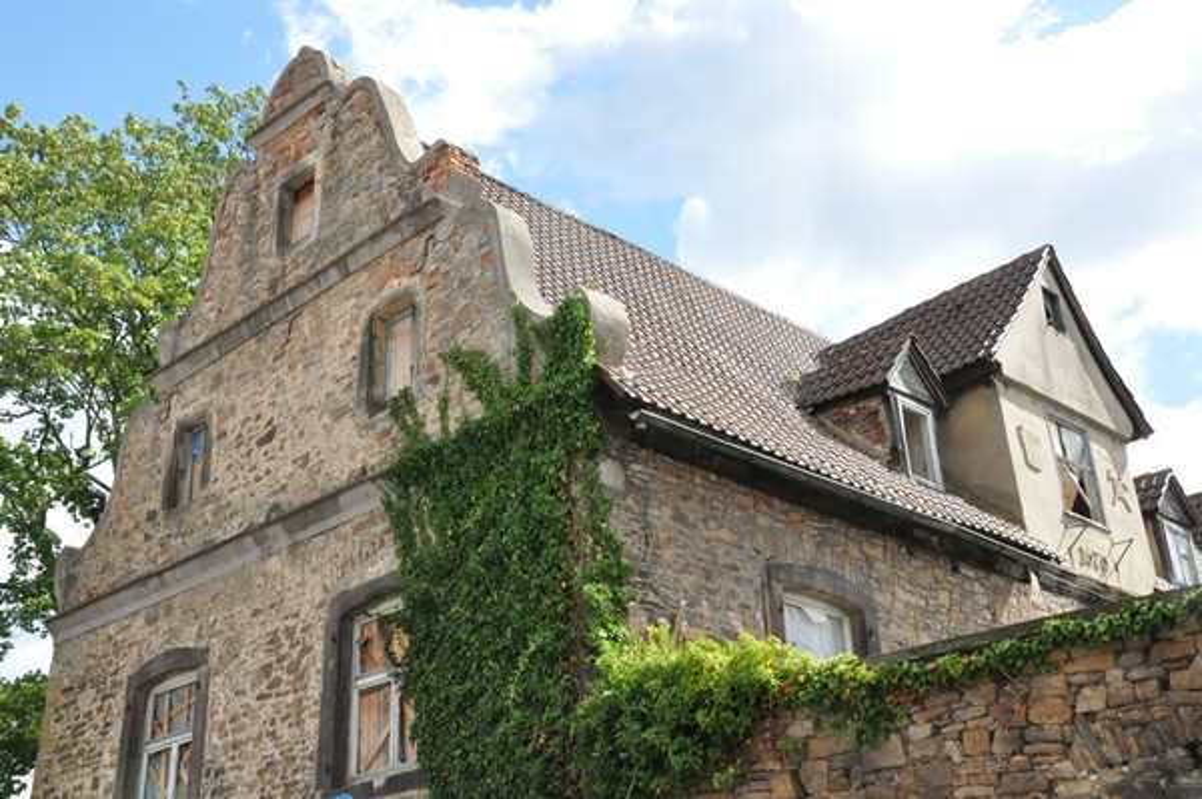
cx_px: 601
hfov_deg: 43.6
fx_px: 1501
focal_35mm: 45
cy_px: 400
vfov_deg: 29.8
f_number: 16
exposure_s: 1/1000
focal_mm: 30
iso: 2500
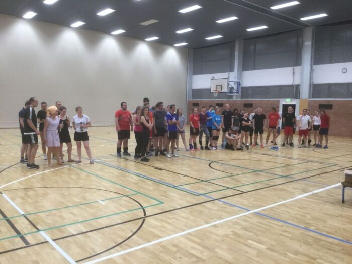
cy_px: 132
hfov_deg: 58.4
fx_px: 315
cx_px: 176
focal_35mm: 31
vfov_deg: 45.4
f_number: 2.4
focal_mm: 3.3
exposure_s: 1/33
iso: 100
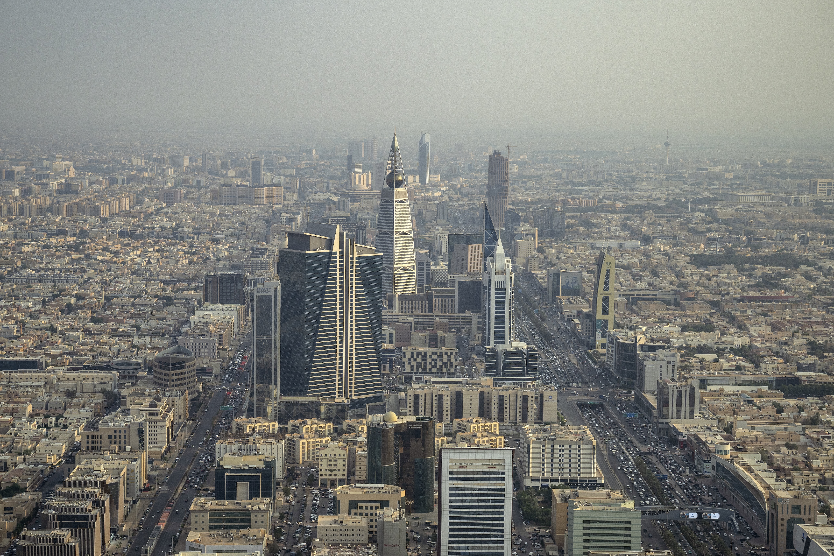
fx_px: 1900
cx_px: 412
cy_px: 309
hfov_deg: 24.8
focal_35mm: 82
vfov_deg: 16.6
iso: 160
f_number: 7.1
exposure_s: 1/320
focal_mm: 70
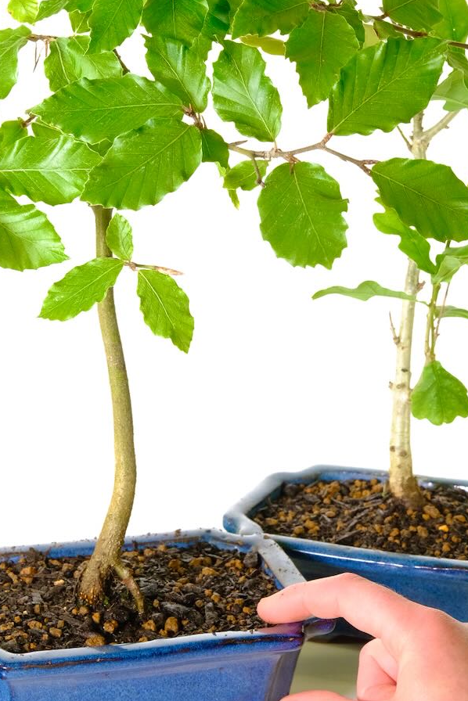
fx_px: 2533
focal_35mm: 130
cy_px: 292
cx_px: 211
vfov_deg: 15.8
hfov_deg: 10.6
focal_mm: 60.7
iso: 1600
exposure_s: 1/13
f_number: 11
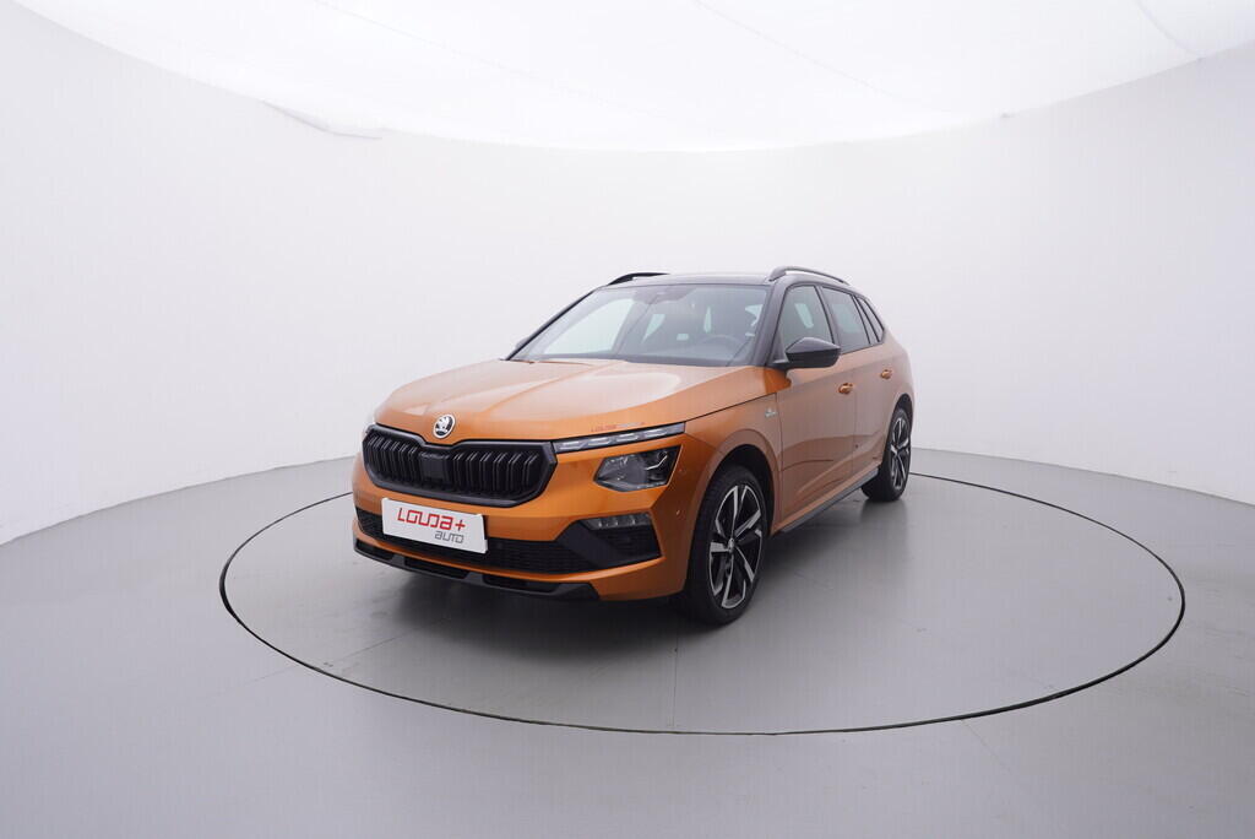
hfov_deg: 77.3
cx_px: 628
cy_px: 420
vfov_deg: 56.2
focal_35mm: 22
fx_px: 785
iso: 200
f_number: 5
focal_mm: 15
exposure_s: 1/80
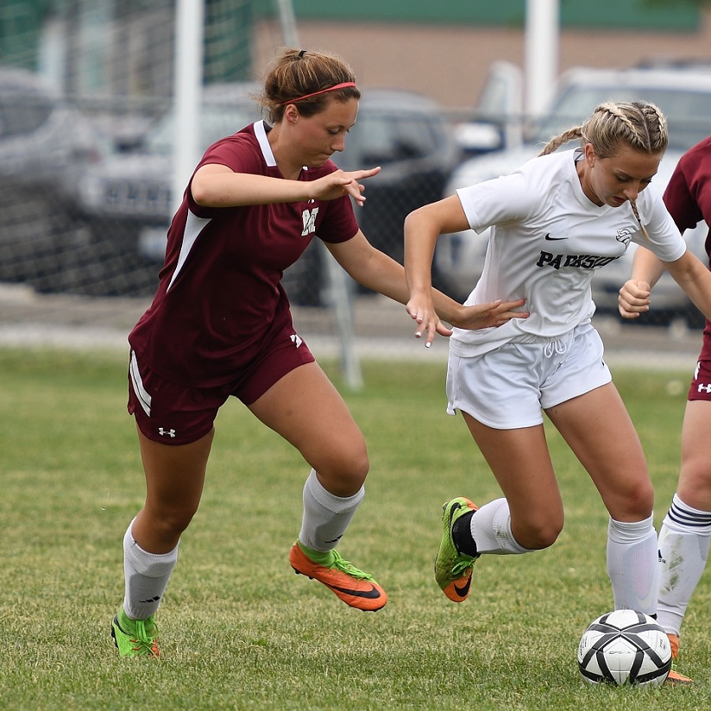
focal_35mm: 355
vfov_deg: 4.9
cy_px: 355
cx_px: 497
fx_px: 8241
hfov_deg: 4.9
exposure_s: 1/1000
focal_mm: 185
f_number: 2.8
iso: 100
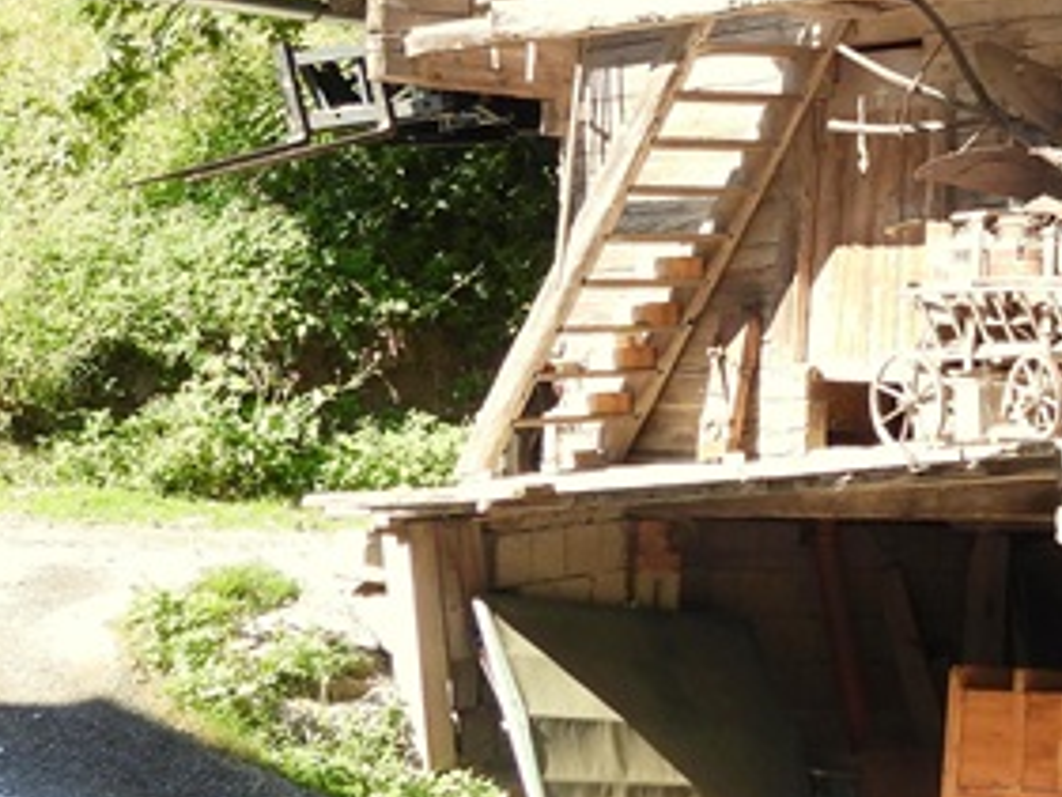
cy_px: 30
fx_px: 3499
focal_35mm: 114
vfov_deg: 12.9
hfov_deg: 16.5
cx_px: 1304
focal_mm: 7.1
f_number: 3.2
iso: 100
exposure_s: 1/200
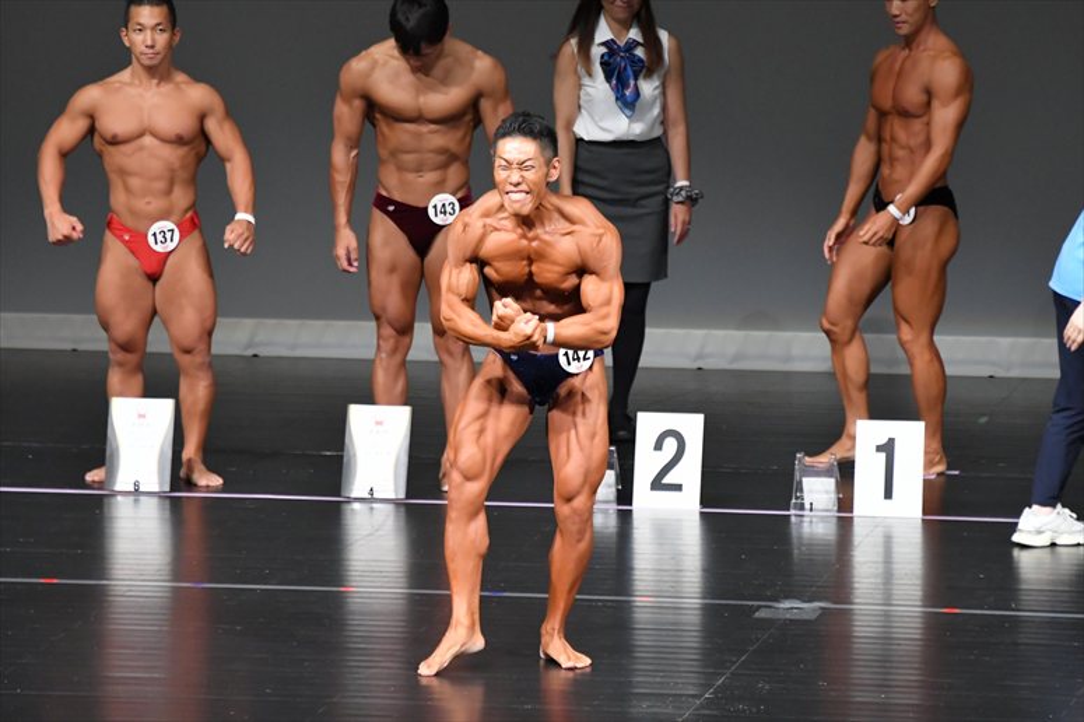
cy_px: 361
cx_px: 542
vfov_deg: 4.0
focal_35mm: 345
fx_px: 10383
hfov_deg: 6.0
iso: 5000
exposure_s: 1/400
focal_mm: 230
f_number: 5.6
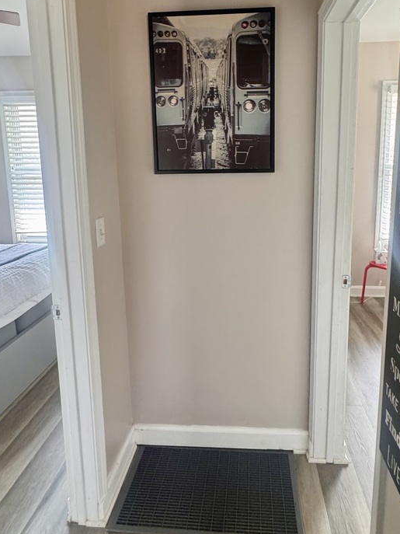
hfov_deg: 60.9
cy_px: 209
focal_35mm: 22
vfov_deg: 75.4
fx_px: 339
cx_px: 223
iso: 320
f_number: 2.2
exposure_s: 1/85
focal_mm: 2.22
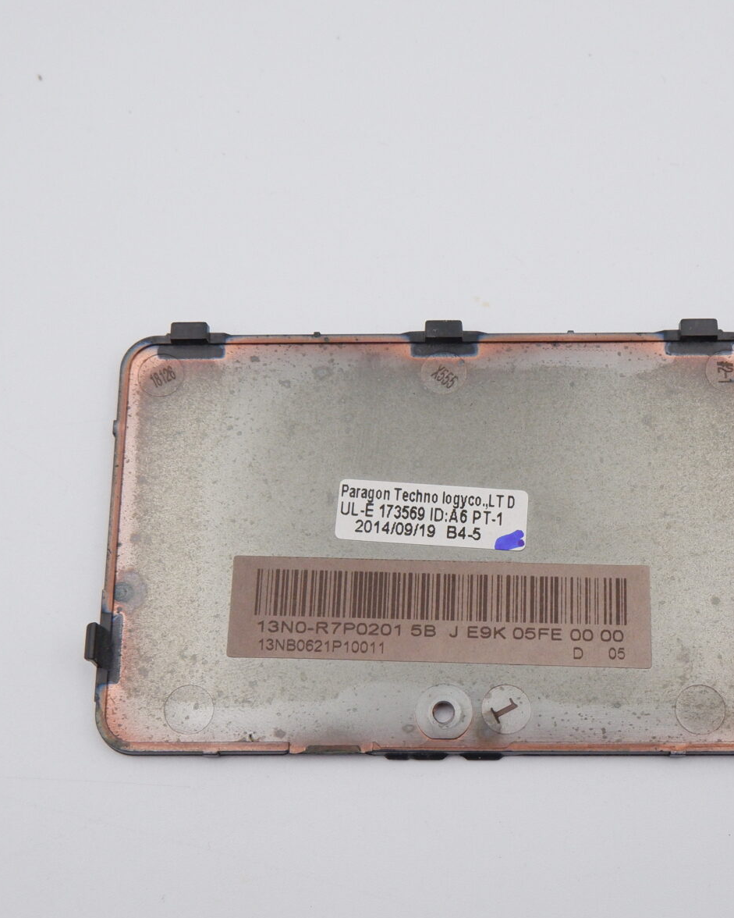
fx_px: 1276
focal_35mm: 47
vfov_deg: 39.4
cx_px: 439
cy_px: 553
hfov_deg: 32.0
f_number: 7.1
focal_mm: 15
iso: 1250
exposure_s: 1/400
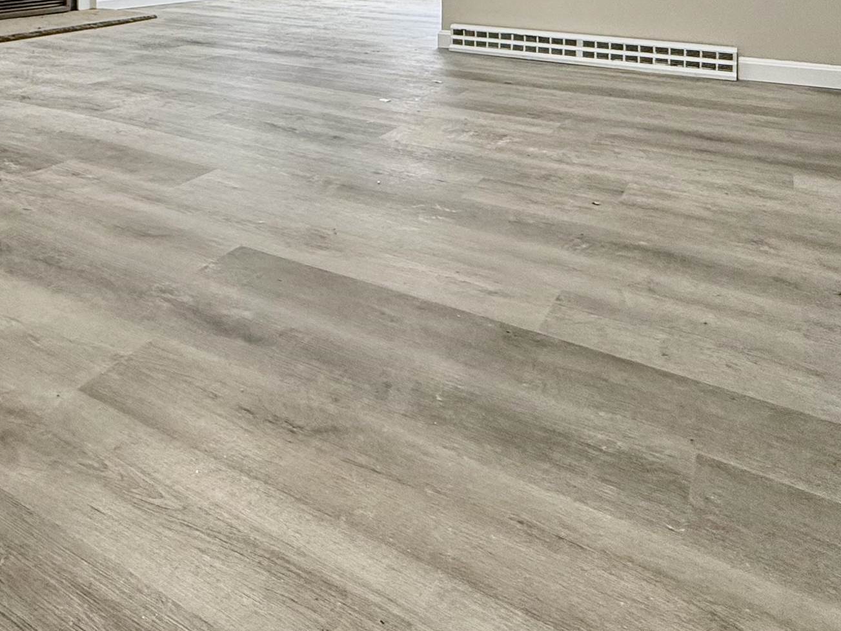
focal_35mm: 33
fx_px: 802
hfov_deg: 53.3
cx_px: 227
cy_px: -74
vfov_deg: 36.0
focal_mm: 2.22
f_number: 2.2
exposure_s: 1/99
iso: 160
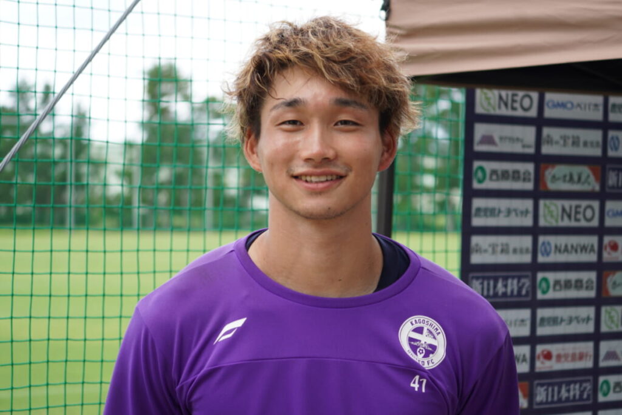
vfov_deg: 13.1
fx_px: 1815
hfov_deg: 19.4
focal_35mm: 105
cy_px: 208
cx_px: 311
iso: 125
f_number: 4.5
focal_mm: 70
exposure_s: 1/160
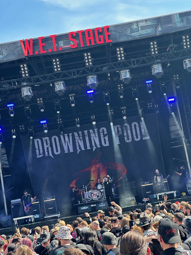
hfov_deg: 19.1
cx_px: 96
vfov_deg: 25.3
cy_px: 128
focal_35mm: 77
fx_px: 566
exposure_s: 1/103
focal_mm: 9
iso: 32
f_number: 2.8
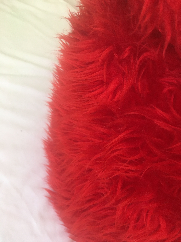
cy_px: 121
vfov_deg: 61.7
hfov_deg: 48.2
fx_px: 202
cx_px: 90
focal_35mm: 29
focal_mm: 4.15
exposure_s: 1/30
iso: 64
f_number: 2.2
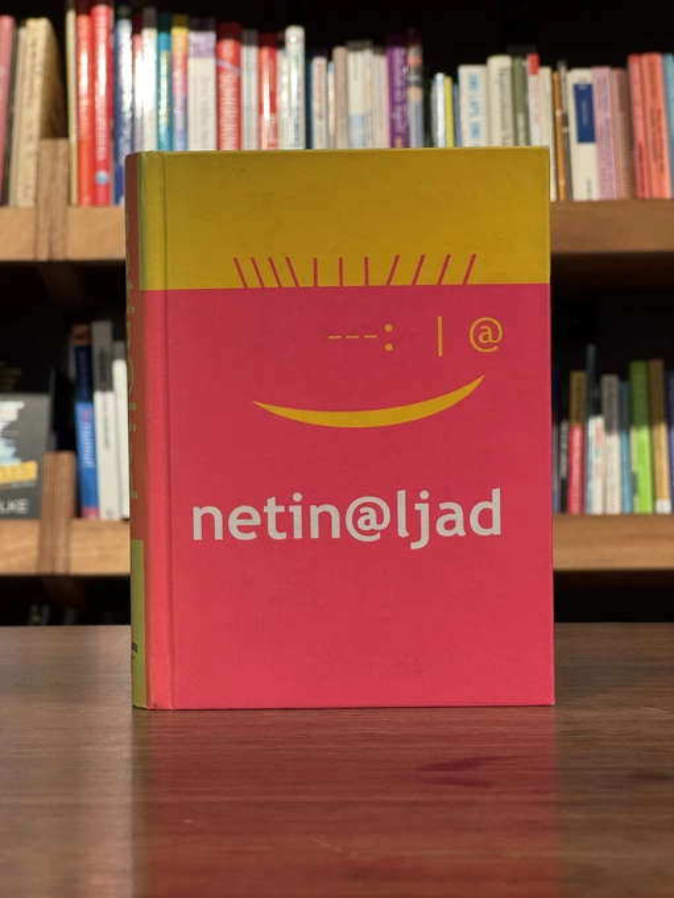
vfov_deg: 25.3
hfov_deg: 19.1
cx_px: 337
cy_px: 449
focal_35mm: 77
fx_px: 1998
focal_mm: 9
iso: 200
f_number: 2.8
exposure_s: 1/99
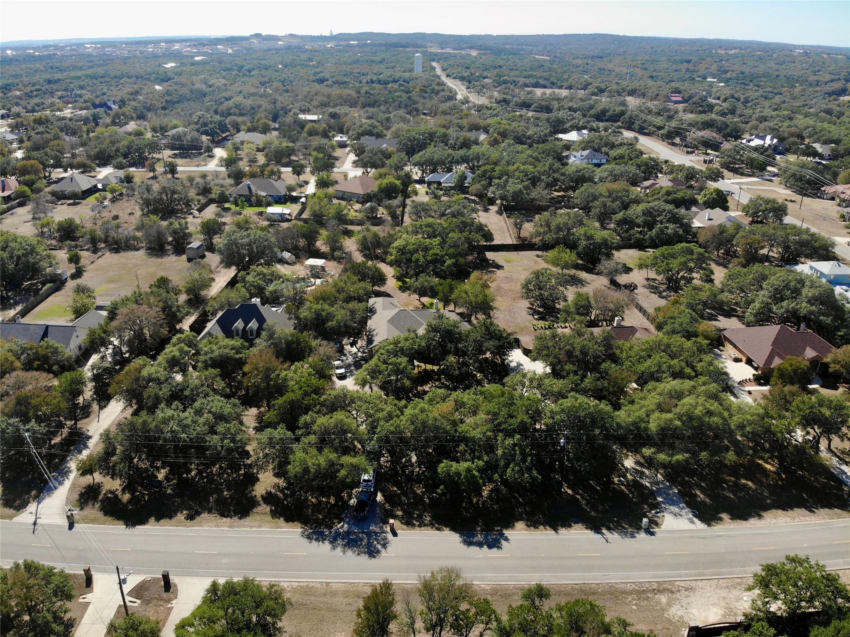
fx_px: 589
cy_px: 318
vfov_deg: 56.8
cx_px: 425
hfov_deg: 71.6
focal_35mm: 24
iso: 100
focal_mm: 4.5
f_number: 2.8
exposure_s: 1/847
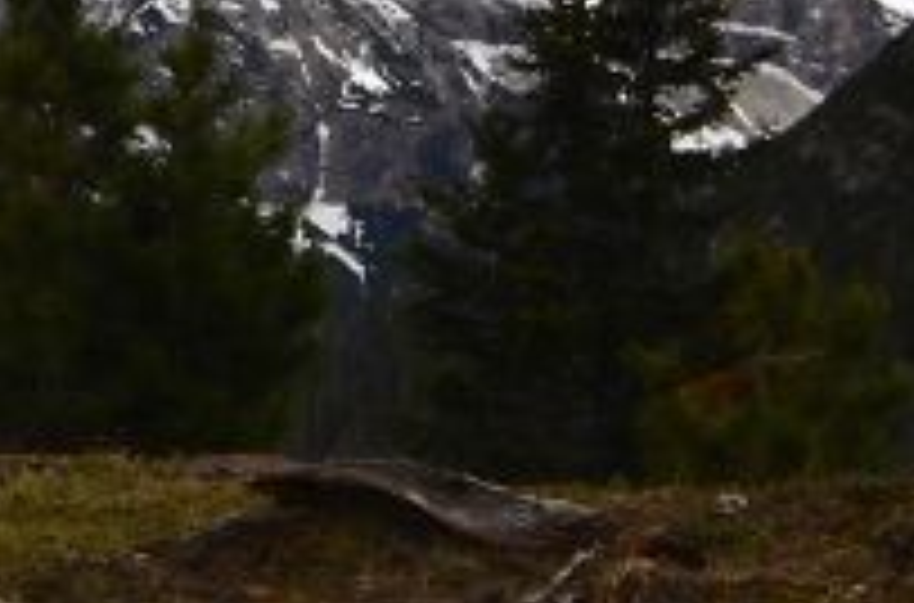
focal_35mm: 156
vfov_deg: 8.7
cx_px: -1049
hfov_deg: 11.6
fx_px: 3948
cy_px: 189
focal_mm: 24
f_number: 13
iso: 100
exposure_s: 1/200
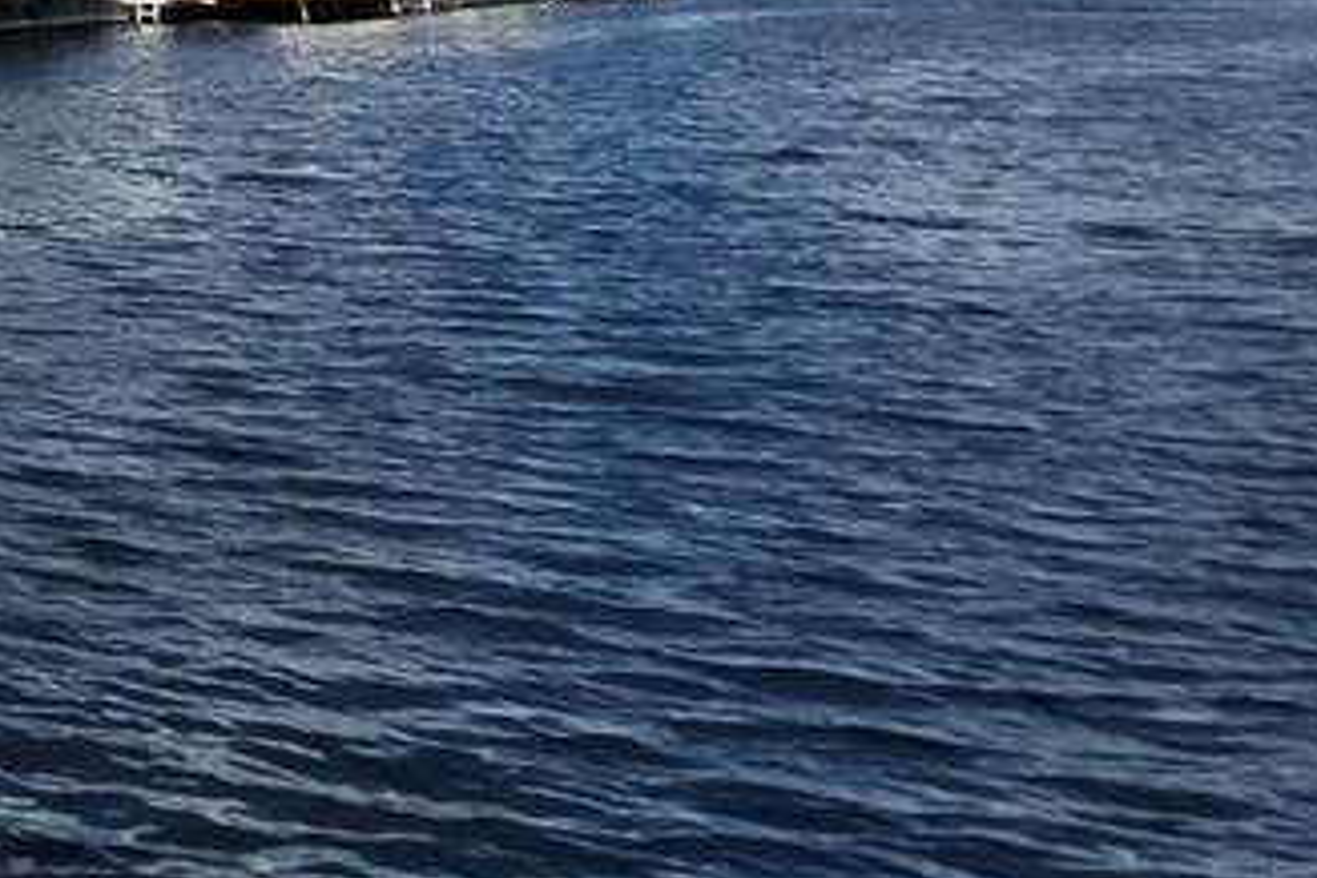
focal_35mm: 53
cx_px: -785
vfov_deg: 16.7
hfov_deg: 25.3
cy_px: -1015
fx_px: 1939
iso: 40
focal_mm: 2.2
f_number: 1.9
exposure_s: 1/3168
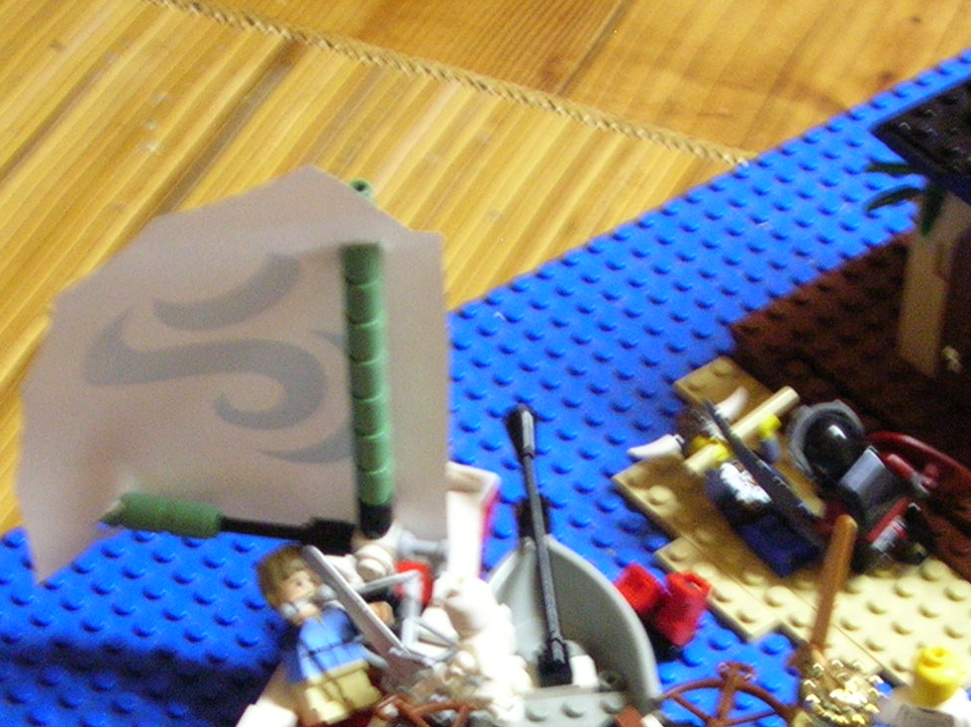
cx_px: 564
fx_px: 2943
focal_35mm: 105
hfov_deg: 18.7
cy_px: 791
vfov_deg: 13.8
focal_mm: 7.5
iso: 155
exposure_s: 1/5.7
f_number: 3.1
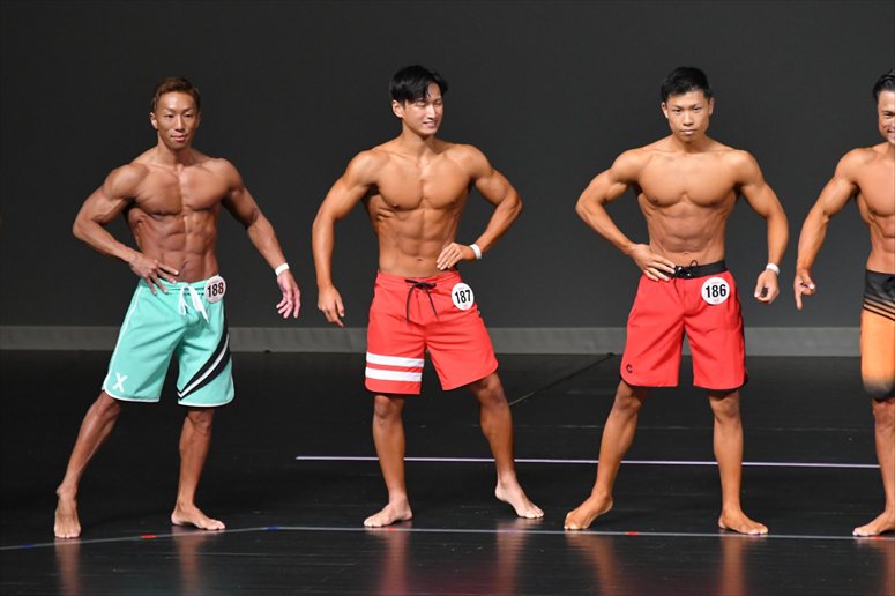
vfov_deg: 4.4
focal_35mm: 315
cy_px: 298
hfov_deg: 6.5
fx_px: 7828
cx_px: 448
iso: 4000
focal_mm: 210
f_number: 5.6
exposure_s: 1/400
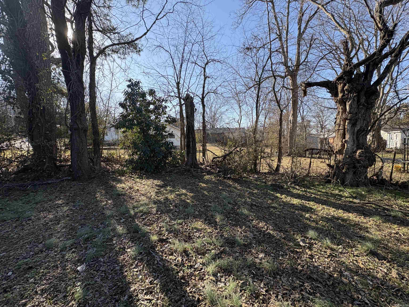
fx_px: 165
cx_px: 204
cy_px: 154
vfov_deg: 85.7
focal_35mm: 14
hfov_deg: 102.1
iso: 64
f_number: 2.2
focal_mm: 2.22
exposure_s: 1/578
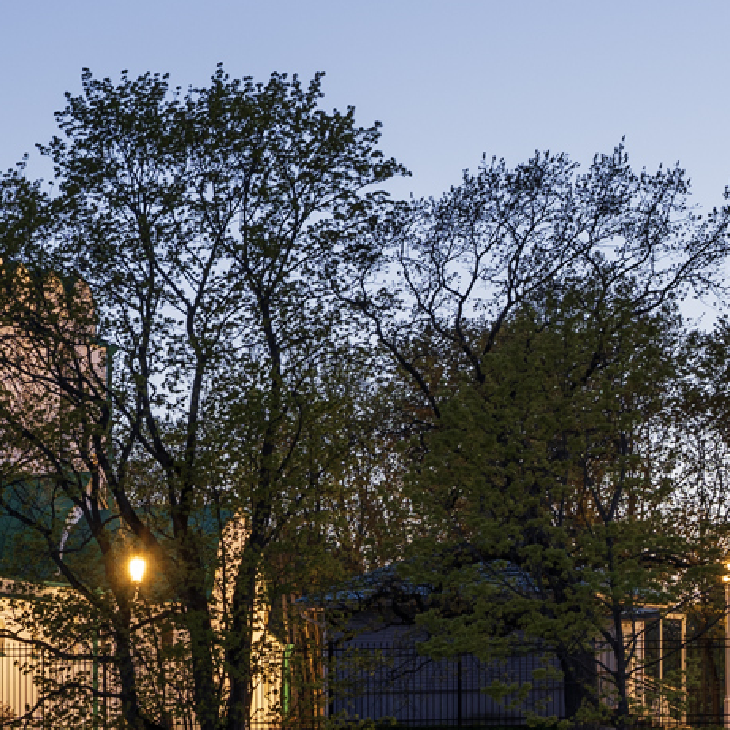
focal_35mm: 163
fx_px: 3889
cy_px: 881
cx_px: -423
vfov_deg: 10.5
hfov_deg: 10.3
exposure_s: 2.5
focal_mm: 34
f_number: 8
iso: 100
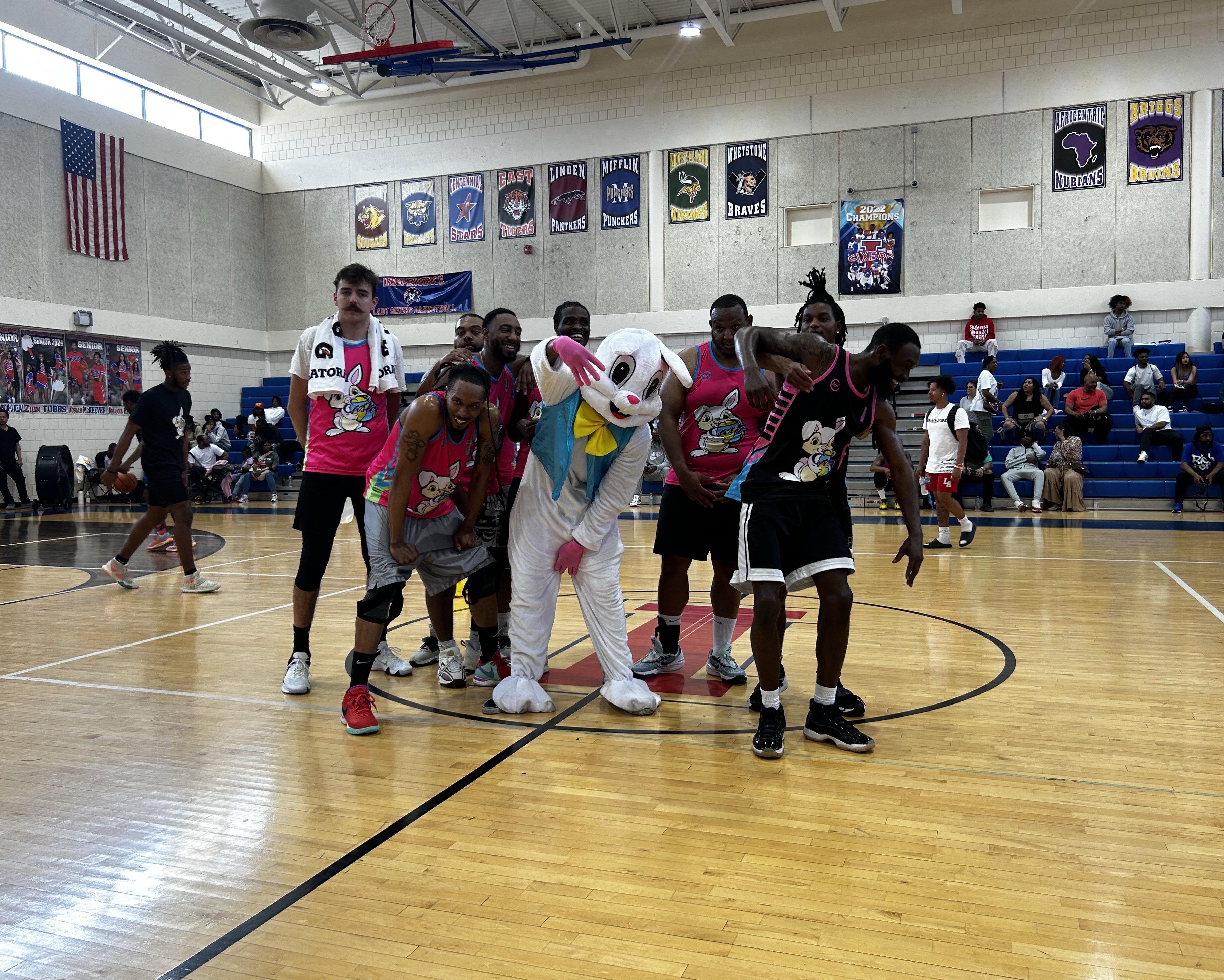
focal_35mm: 28
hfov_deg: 62.2
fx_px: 1014
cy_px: 475
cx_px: 637
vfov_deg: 51.5
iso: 50
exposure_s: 1/121
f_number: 1.5
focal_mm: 5.7
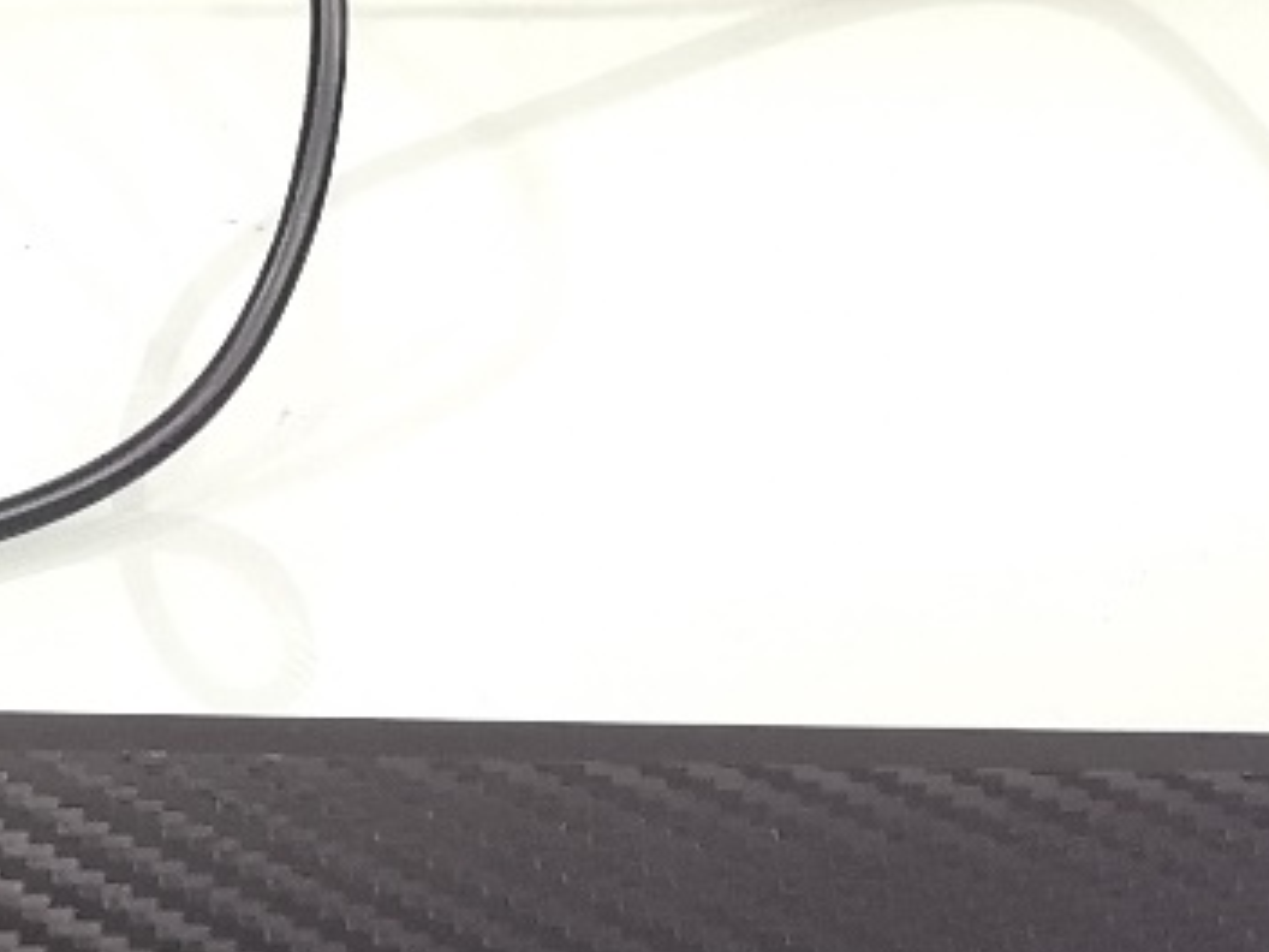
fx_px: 5132
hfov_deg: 13.8
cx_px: -61
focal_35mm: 140
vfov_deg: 9.9
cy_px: 1882
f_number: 1.8
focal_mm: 3.95
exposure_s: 1/33.3
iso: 250
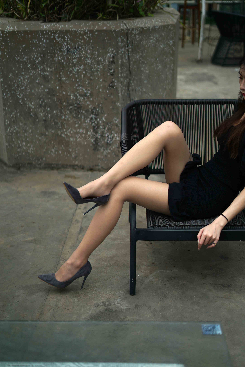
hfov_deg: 27.0
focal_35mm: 50
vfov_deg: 39.6
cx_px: 122
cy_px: 184
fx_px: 510
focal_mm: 50
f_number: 1.8
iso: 200
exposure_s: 1/6400
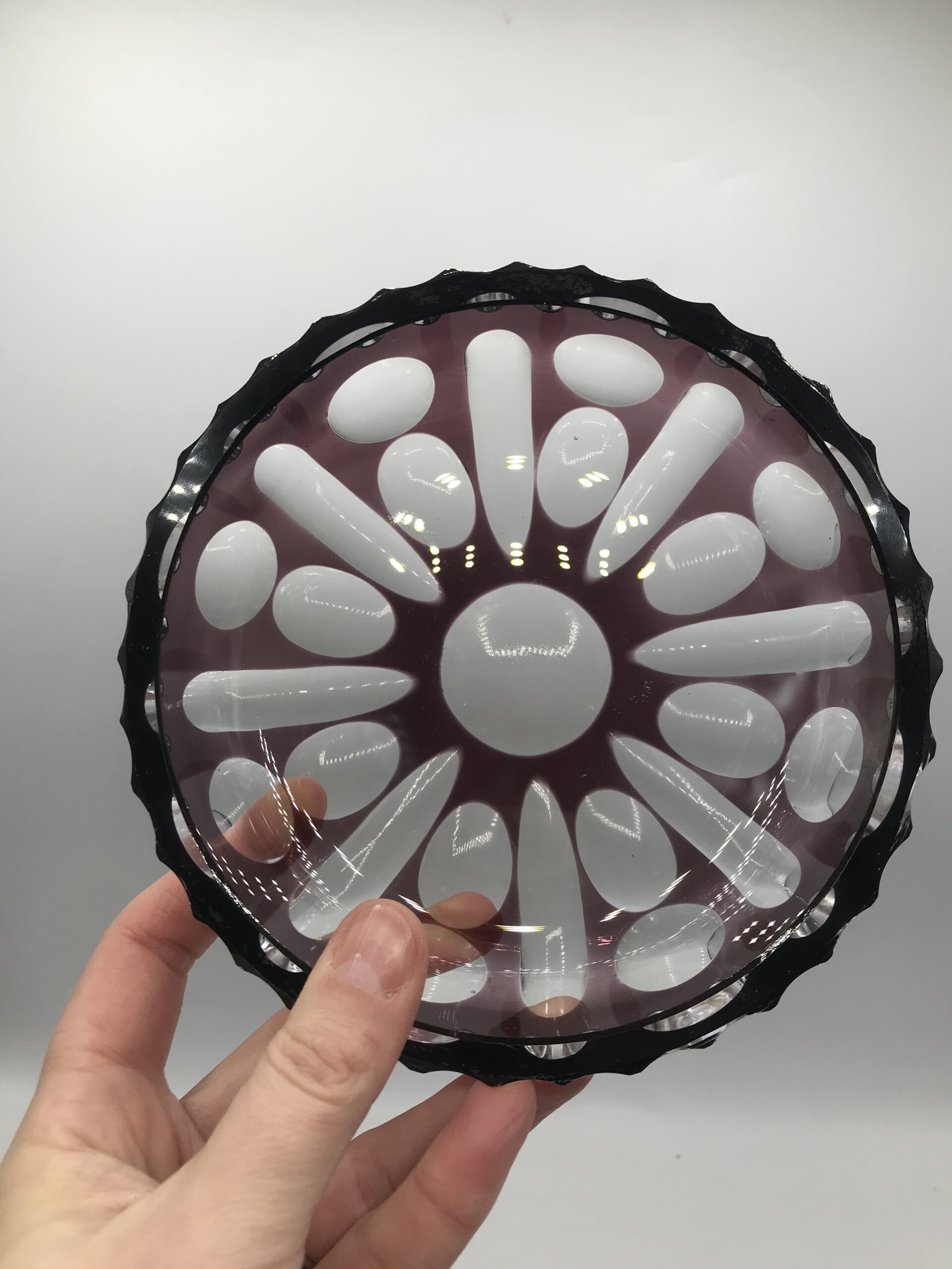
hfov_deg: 49.7
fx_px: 1027
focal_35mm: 28
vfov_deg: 63.4
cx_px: 476
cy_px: 634
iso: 20
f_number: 1.8
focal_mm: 3.99
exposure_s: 1/1114
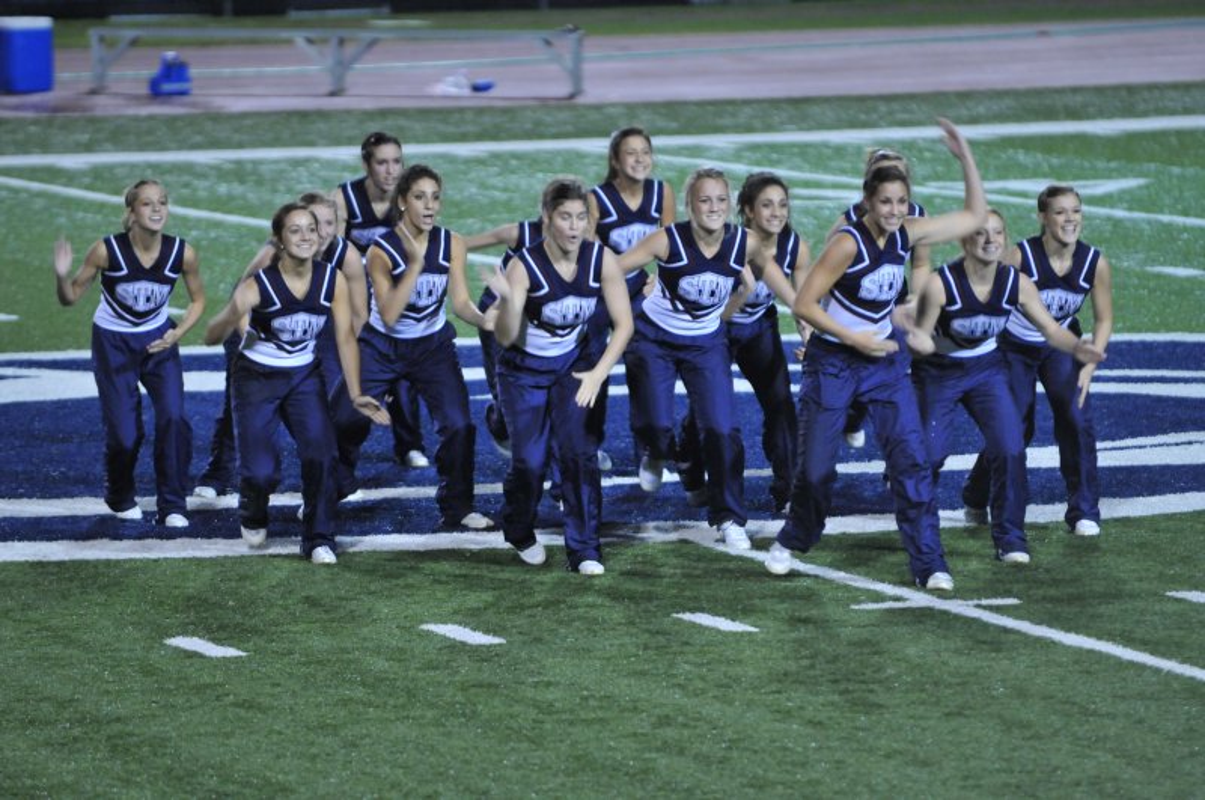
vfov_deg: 4.6
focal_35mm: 300
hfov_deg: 6.9
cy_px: 400
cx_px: 602
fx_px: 10027
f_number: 2.8
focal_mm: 200
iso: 1600
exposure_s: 1/160
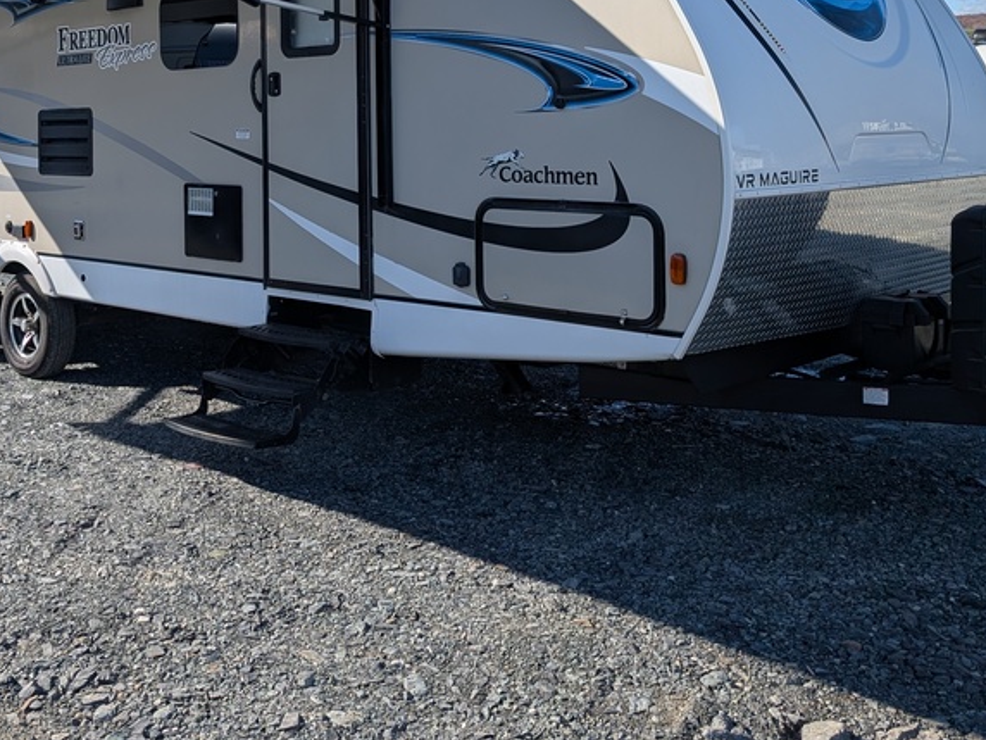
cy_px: 105
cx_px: 338
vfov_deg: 32.3
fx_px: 1225
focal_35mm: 43
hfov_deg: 43.3
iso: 19
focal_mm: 6.9
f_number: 1.68
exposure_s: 1/1159
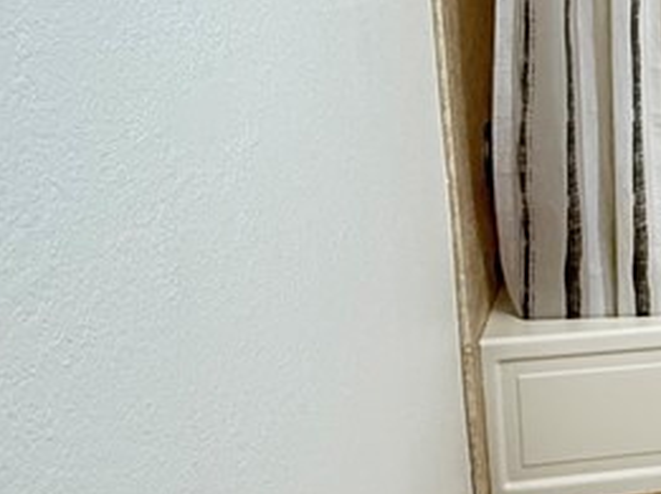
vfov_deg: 25.9
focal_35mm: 55
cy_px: 79
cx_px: 866
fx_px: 1049
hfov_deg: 28.5
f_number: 2.2
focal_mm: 2.22
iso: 320
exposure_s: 1/60
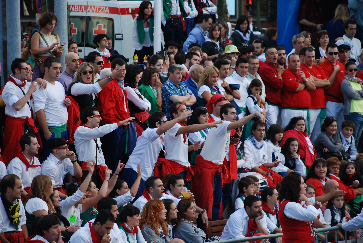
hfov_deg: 10.1
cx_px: 182
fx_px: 2046
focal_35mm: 202
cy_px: 122
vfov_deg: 6.8
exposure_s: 1/125
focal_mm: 135
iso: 280
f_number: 5.6
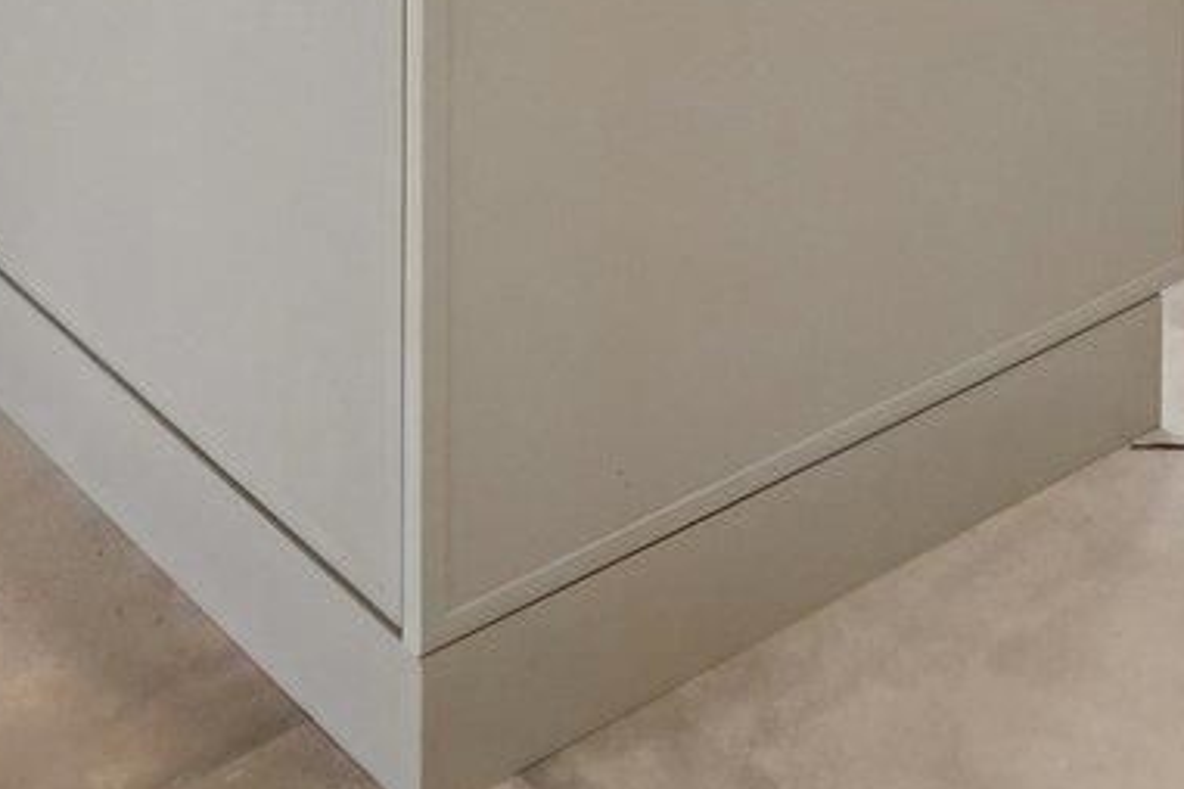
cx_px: 799
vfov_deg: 12.1
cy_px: -1204
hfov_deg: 23.5
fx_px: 2828
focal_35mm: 86
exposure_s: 1/30
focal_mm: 16
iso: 320
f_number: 8
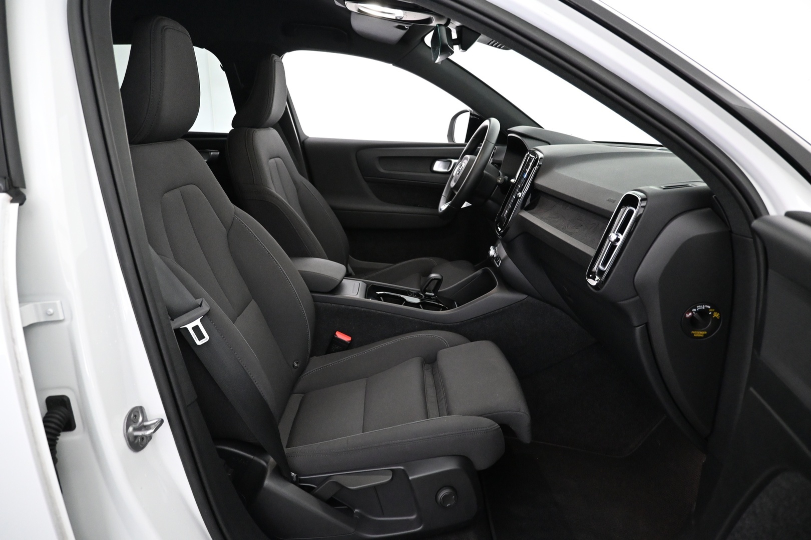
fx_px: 541
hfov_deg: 73.7
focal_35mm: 24
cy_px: 270
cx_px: 406
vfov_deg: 53.1
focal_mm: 16
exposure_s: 1/60
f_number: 3.5
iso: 4000
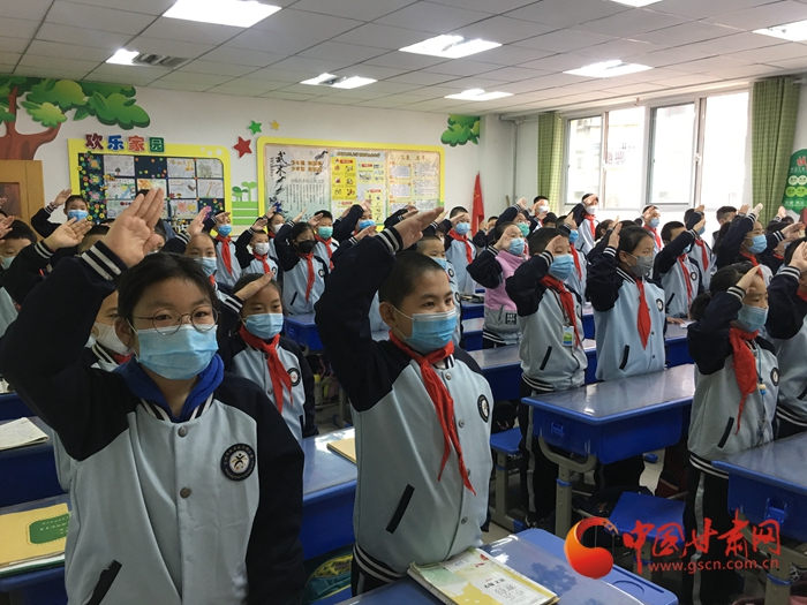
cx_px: 404
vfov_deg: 48.2
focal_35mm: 29
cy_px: 302
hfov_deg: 61.7
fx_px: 676
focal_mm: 4.15
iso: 64
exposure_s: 1/17
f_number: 2.2
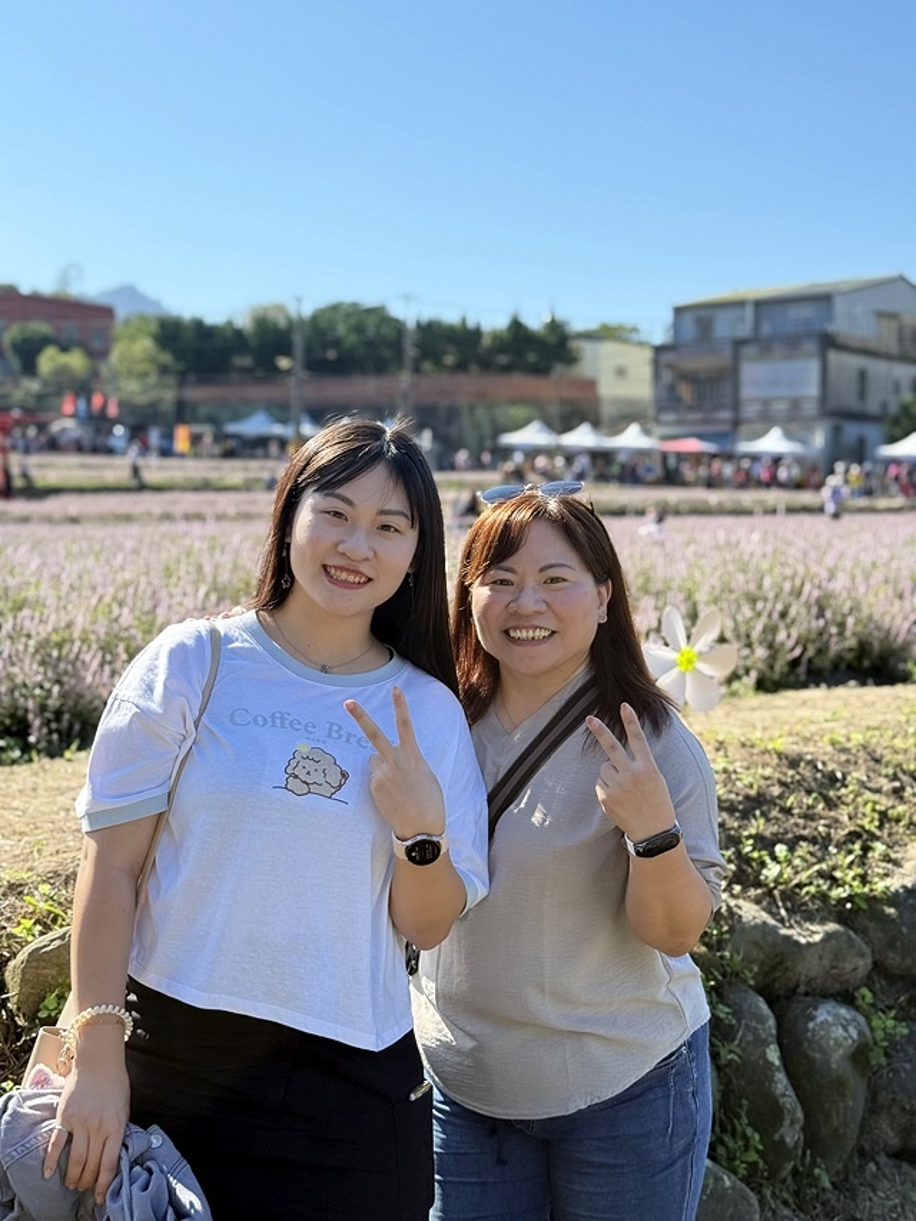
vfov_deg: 39.7
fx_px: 1693
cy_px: 610
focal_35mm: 48
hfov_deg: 30.3
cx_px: 458
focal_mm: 6.76
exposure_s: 1/1167
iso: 100
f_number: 1.78
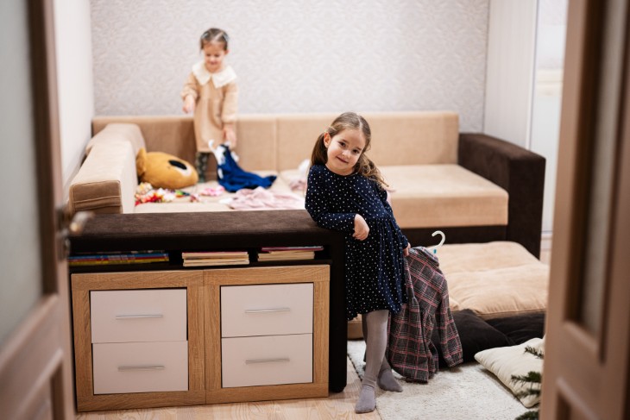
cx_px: 315
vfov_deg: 27.0
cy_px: 210
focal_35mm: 50
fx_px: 875
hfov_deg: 39.6
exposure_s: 1/125
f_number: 1.2
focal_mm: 50
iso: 500
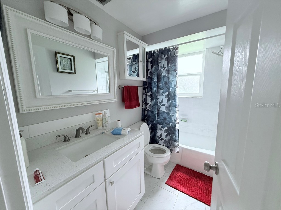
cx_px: 140
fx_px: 114
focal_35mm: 14
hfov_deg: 102.1
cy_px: 105
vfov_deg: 85.7
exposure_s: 1/97
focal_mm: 2.22
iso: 320
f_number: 2.2
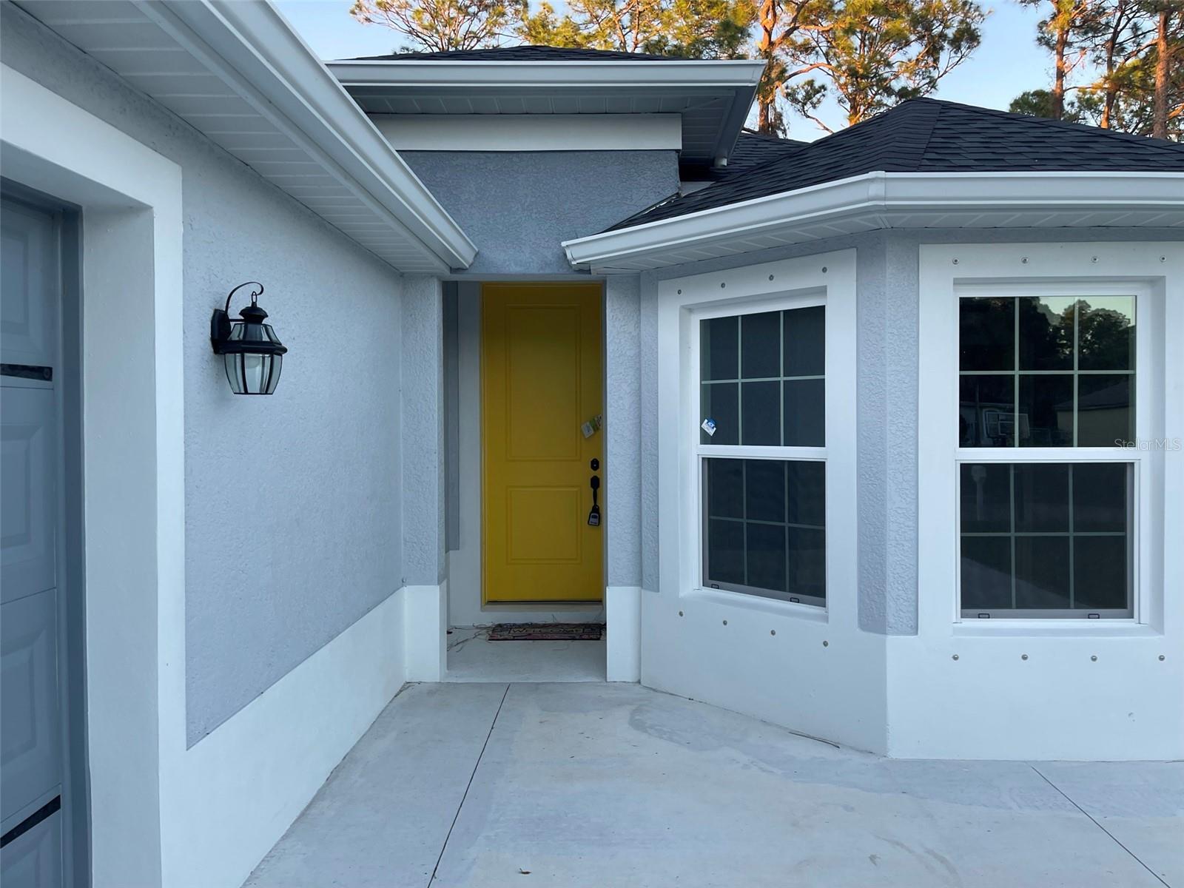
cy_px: 444
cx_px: 592
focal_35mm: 26
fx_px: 889
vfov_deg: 53.1
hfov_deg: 67.3
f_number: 1.6
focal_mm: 5.1
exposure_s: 1/140
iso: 32
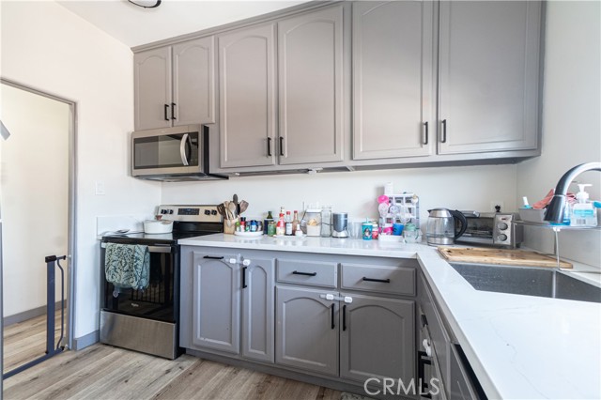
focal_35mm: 15
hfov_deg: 100.4
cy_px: 200
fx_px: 250
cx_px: 300
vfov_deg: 77.3
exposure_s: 1/4
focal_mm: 10
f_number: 7.1
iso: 320
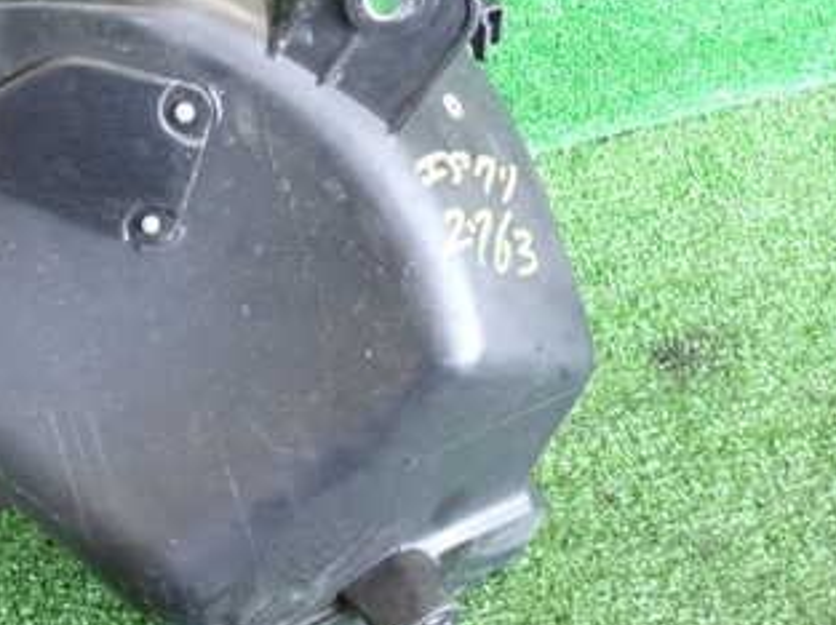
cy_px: 243
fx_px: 1158
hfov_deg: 37.8
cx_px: 134
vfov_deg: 30.1
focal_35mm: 48
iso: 1250
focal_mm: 4.5
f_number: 2.8
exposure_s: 1/100
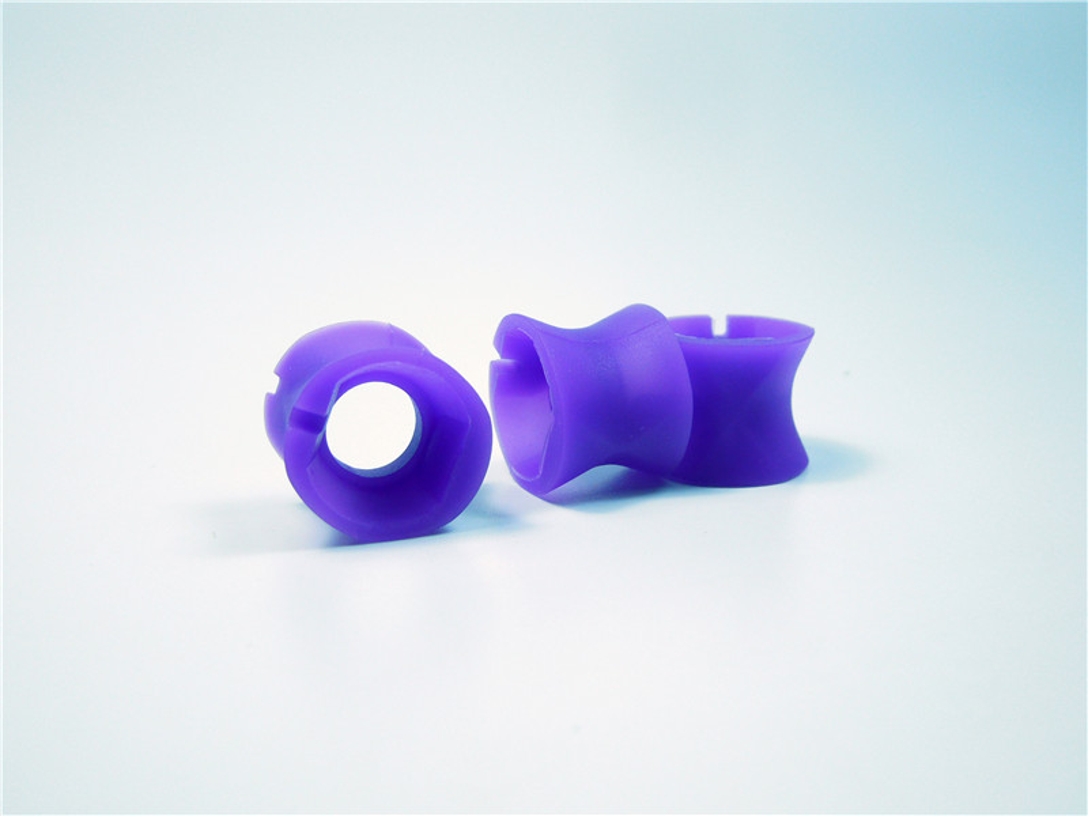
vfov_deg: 36.8
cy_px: 408
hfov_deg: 47.9
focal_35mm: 39
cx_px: 544
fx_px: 1226
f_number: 3.8
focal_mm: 7
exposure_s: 1/160
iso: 250
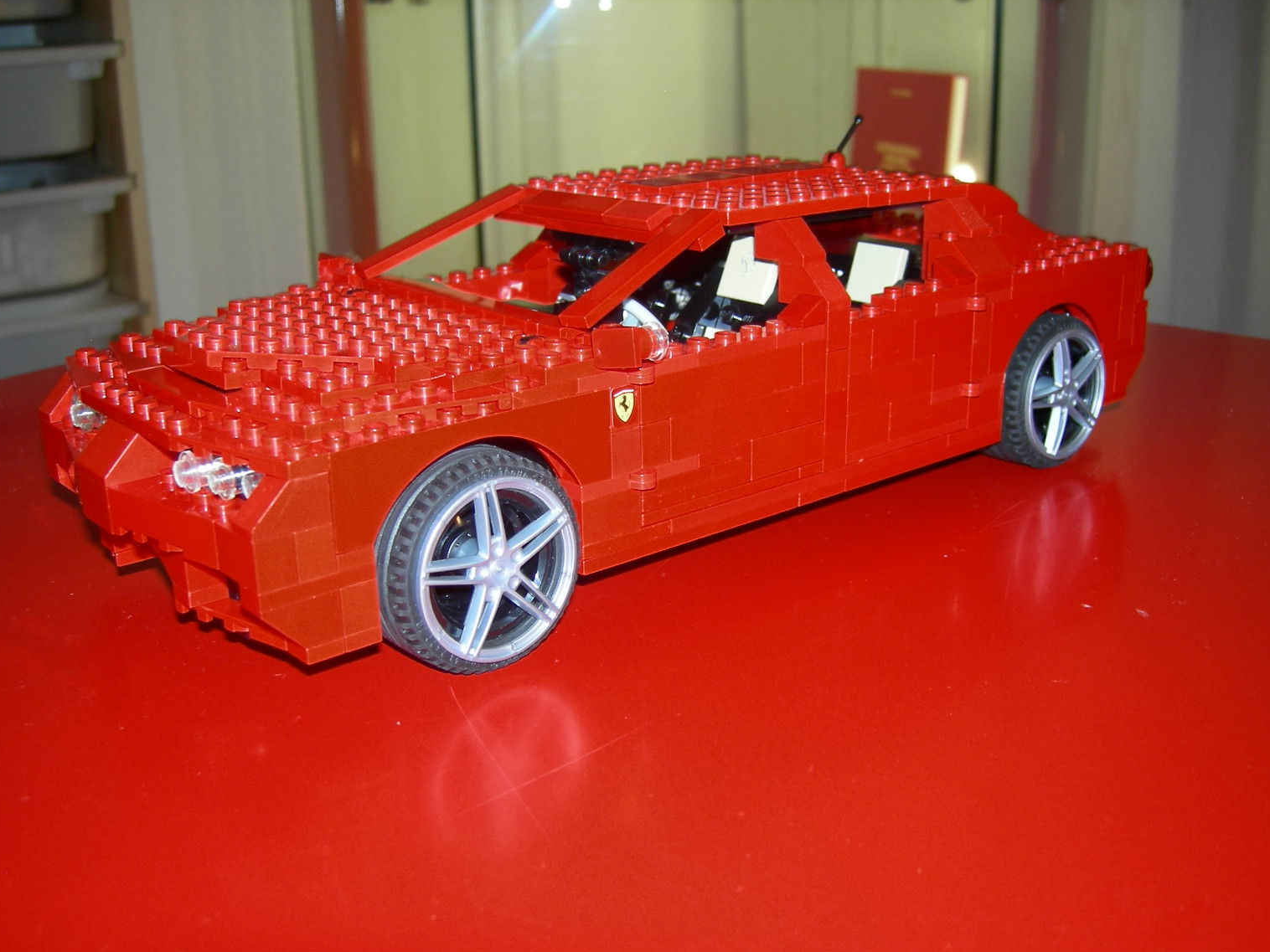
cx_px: 644
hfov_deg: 49.0
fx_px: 1394
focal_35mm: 38
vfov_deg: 37.7
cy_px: 479
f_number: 2.7
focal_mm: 7.5
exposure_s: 1/60.1
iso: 64
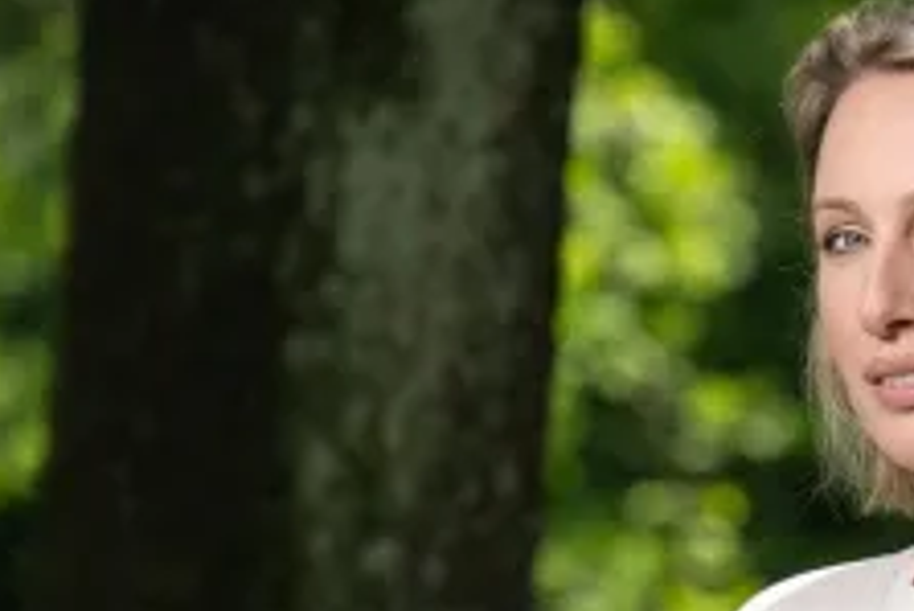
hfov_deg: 4.9
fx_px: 10644
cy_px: 837
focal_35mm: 419
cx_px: 418
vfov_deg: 3.3
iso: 32
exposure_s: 1/200
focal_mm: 82
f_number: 2.8
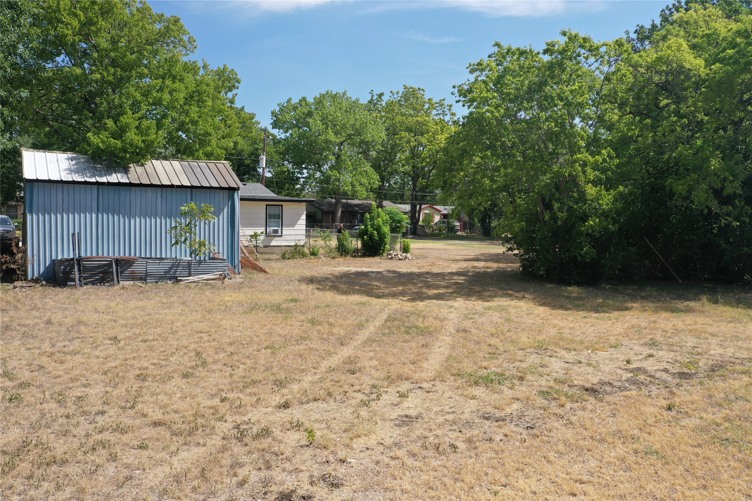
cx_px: 376
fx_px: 585
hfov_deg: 65.5
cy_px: 250
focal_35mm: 28
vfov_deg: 46.4
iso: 100
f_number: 5.6
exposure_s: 1/400
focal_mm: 10.26
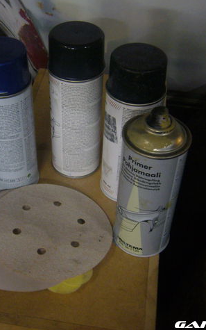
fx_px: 449
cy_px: 165
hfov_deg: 25.7
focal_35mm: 50
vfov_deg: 40.3
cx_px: 71
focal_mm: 5.8
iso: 200
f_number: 2.8
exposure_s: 1/8
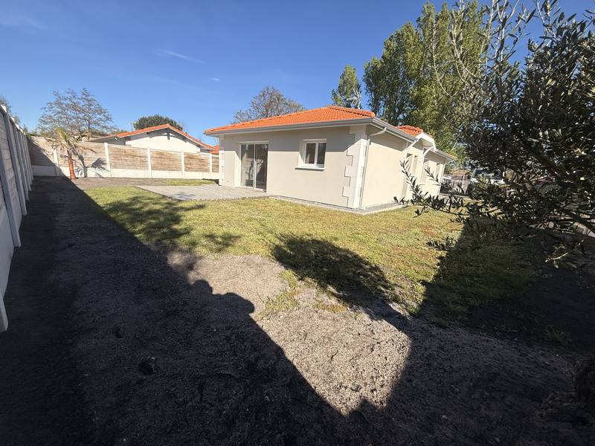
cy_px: 223
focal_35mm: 14
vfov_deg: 85.7
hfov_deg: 102.1
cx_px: 298
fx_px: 241
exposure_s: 1/2976
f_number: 2.2
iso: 50
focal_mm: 2.22
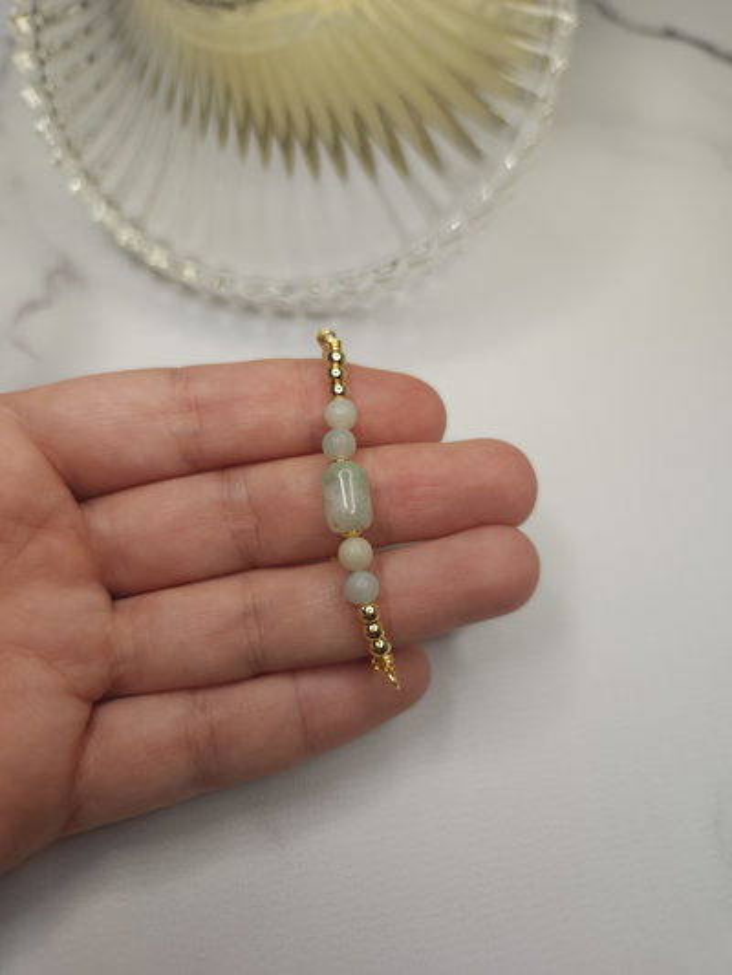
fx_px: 648
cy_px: 488
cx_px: 366
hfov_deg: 58.9
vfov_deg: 73.9
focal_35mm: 23
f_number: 1.8
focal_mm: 5.4
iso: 50
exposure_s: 1/30
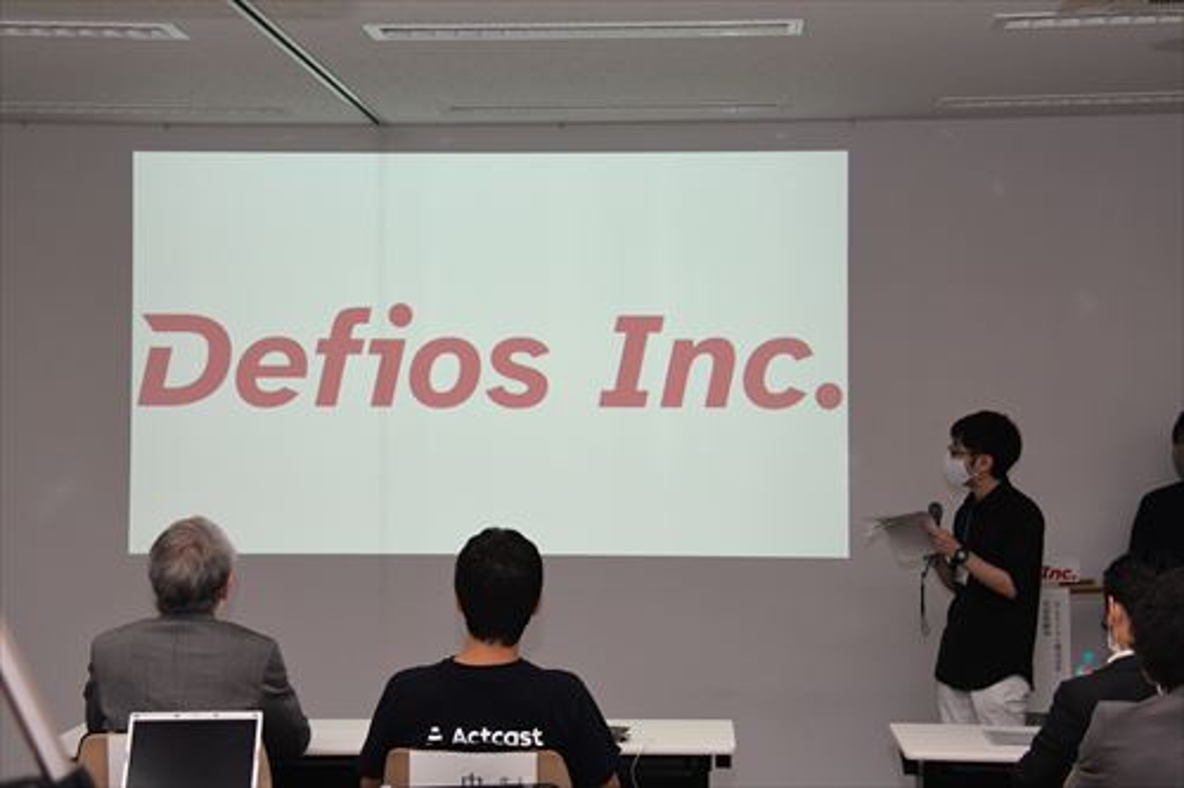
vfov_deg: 18.2
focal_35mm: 75
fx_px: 2466
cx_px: 592
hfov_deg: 27.0
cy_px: 394
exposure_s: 1/250
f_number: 5.6
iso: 1000
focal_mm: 50
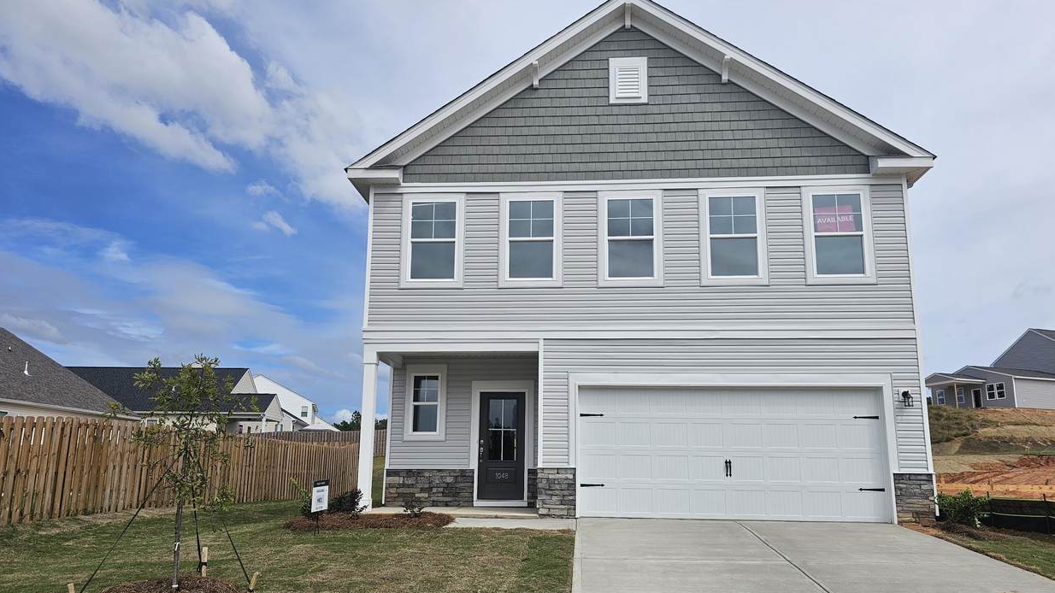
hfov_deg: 71.9
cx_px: 531
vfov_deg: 44.2
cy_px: 354
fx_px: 727
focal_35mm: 26
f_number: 1.7
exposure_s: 1/1844
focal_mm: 6.3
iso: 12
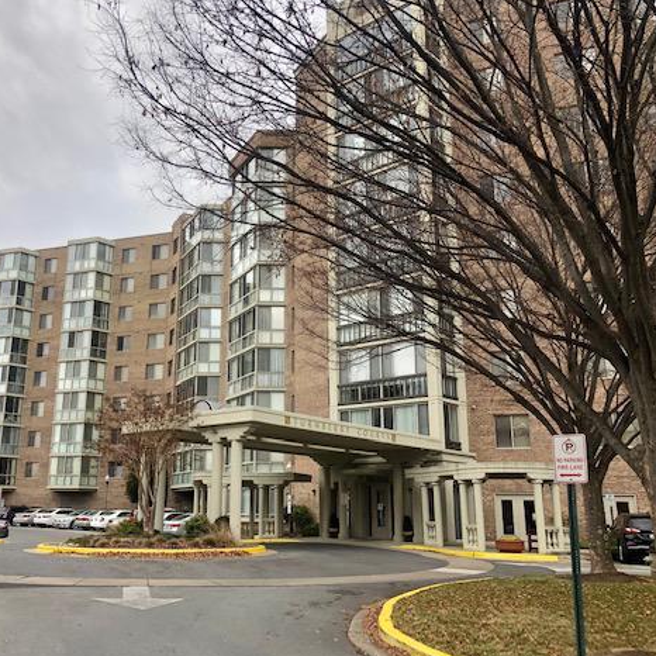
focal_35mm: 34
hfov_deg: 47.8
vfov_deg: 48.5
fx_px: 729
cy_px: 327
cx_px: 231
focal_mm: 3.99
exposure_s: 1/378
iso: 20
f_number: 1.8
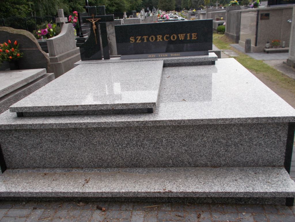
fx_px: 290
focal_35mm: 34
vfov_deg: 41.8
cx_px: 148
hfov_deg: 54.0
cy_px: 111
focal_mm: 6
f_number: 3.6
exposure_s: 1/400
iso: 80
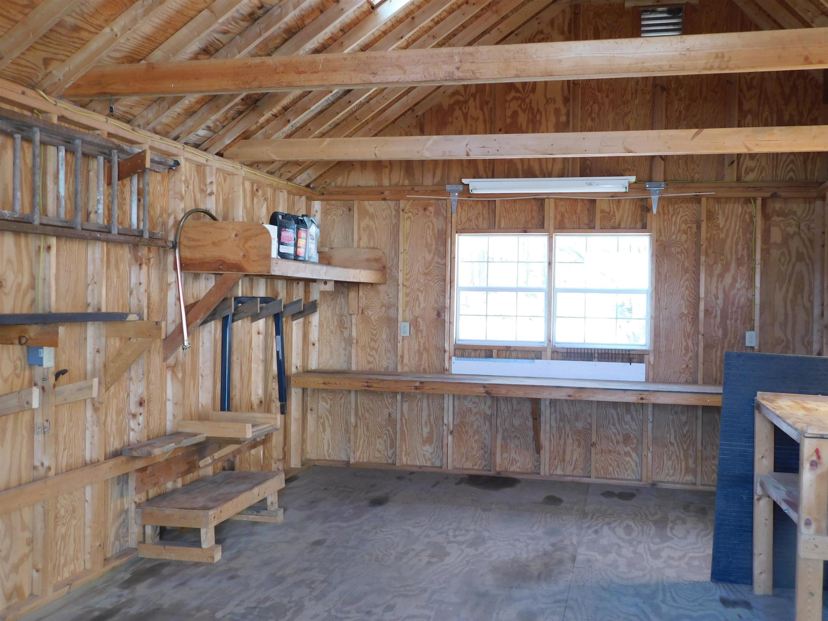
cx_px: 414
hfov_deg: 51.4
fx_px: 861
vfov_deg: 39.7
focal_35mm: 36
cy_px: 310
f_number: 3.5
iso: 160
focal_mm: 6.3
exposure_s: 1/30
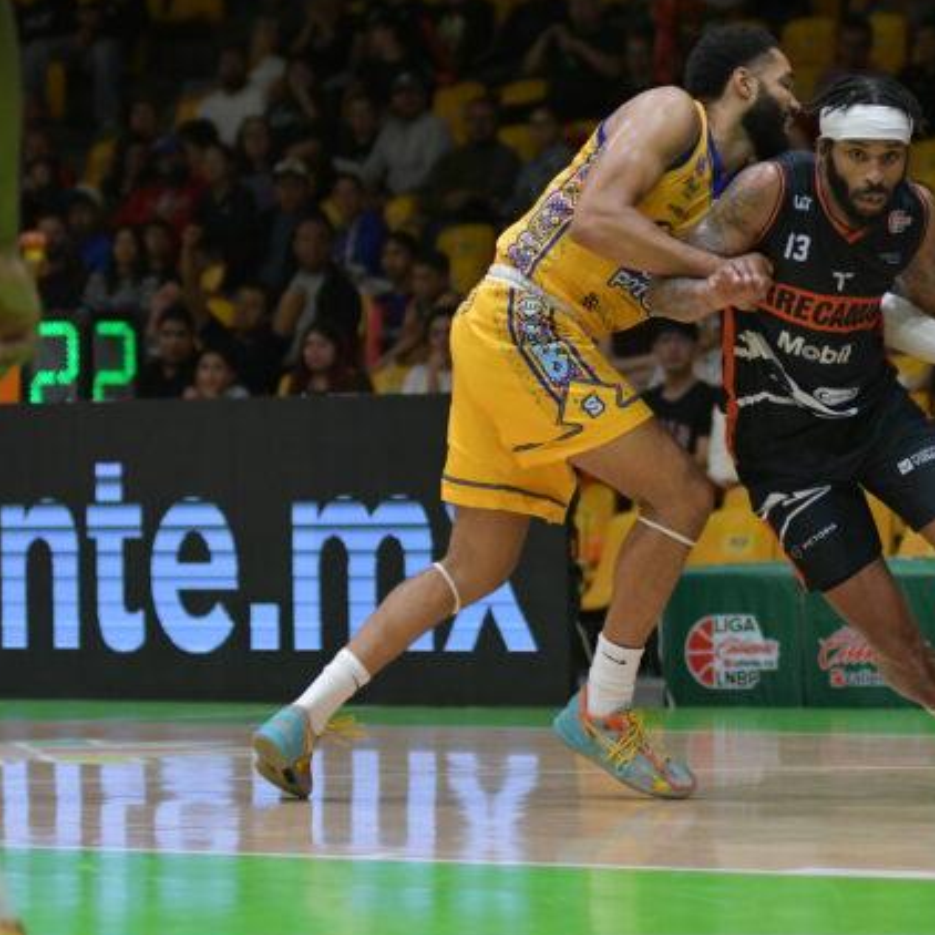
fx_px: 5959
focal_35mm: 195
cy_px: 423
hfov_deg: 8.9
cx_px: 793
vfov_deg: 9.0
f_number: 2.8
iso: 2000
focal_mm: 86
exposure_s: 1/1600
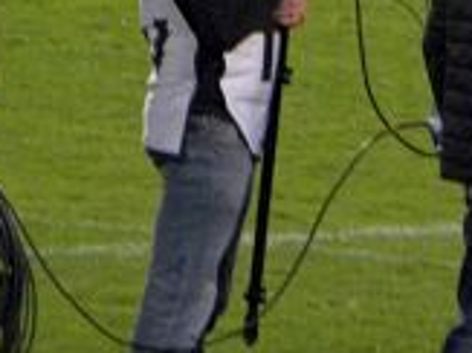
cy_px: 87
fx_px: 24103
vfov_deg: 0.8
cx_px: 319
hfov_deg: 1.1
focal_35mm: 1769
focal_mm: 85.6
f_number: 5
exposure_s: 1/36.2
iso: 400
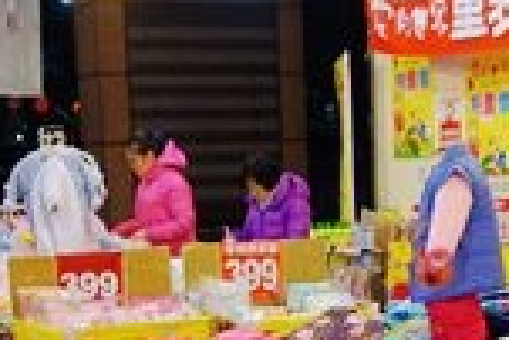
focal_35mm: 103
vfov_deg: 12.7
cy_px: 486
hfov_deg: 19.7
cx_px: 381
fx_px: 1458
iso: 125
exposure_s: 1/30
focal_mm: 8.8
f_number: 2.5
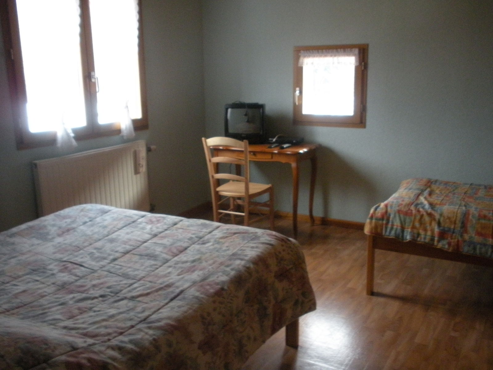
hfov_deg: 52.6
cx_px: 246
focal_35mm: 35
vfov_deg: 40.7
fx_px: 498
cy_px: 185
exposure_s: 1/39.3
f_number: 3.5
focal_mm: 6.3
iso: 400
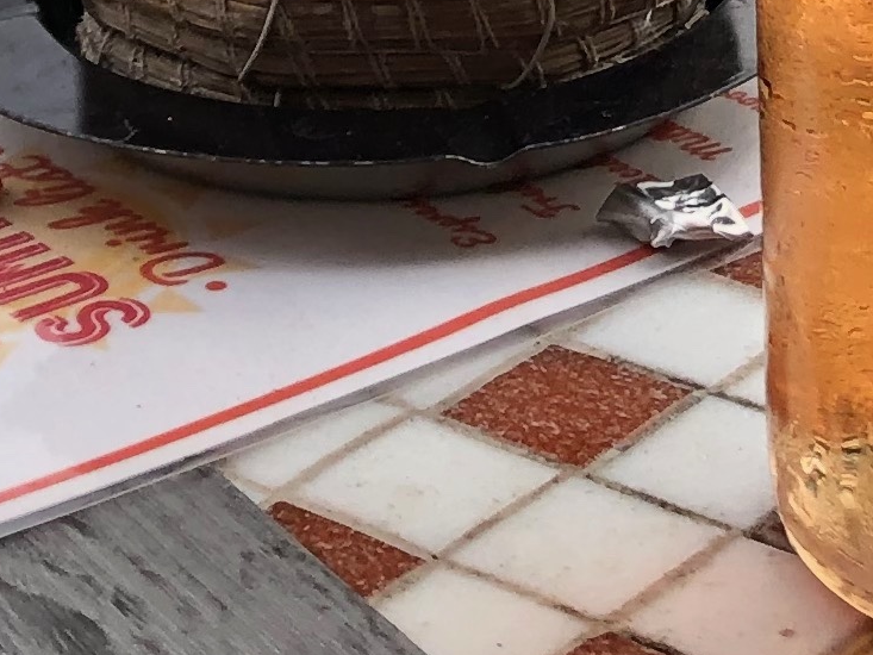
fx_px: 3884
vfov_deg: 8.7
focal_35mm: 154
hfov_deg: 12.7
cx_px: 778
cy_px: -961
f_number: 1.8
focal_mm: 4
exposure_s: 1/120
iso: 40
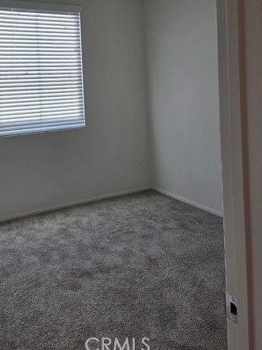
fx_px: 343
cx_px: 88
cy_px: 98
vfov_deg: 52.1
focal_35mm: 34
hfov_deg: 41.3
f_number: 1.8
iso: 80
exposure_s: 1/1041
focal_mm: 5.4
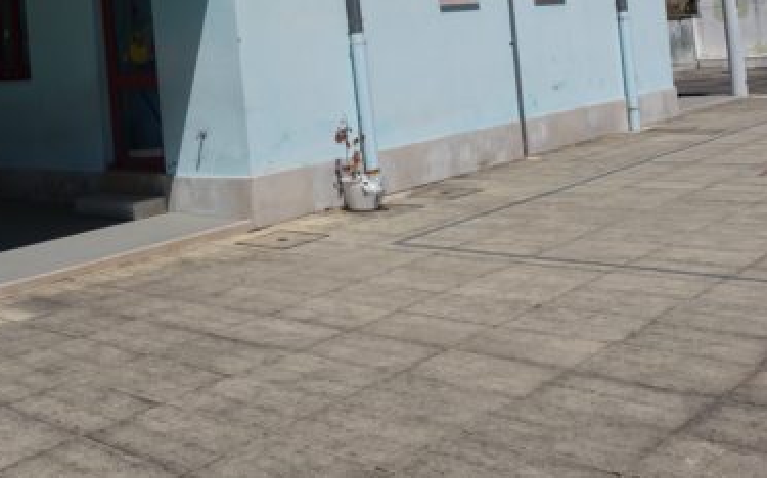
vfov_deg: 26.1
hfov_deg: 42.2
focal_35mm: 47
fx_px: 982
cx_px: 264
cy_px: 12
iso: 125
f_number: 5.6
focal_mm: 8.8
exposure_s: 1/1250
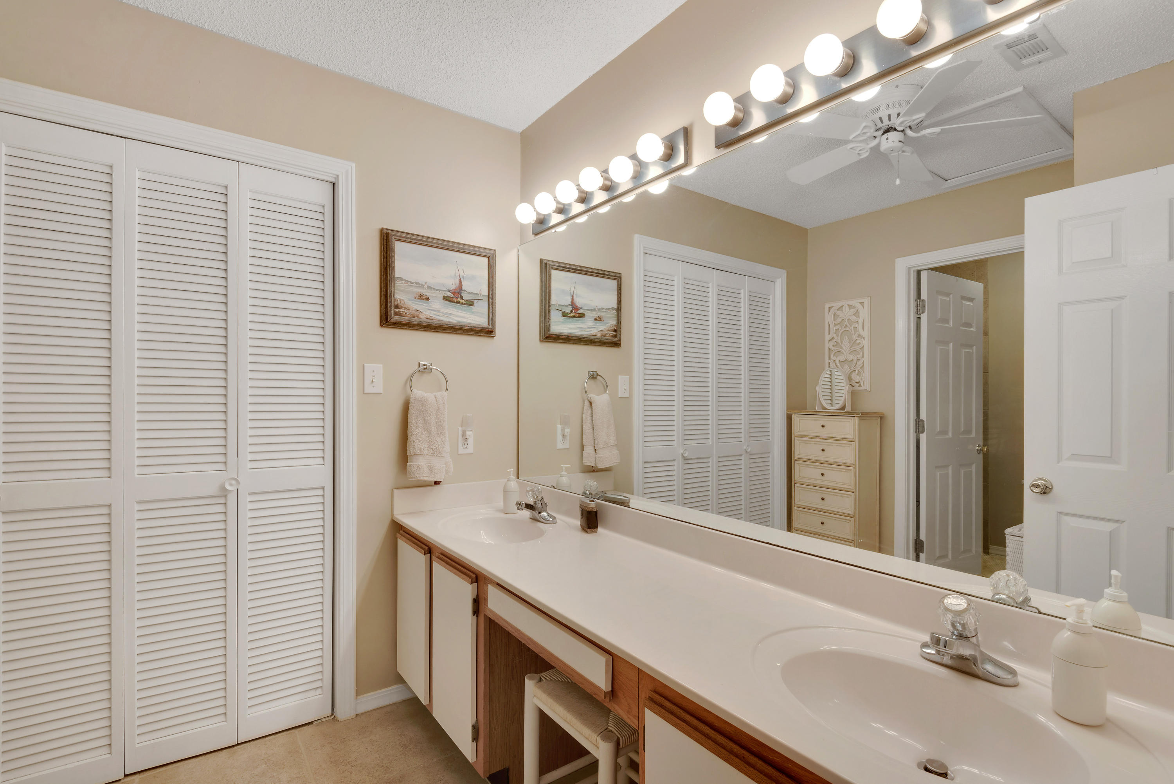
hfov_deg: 93.3
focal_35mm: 17
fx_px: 555
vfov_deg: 70.5
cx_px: 587
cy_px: 392
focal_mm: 17
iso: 200
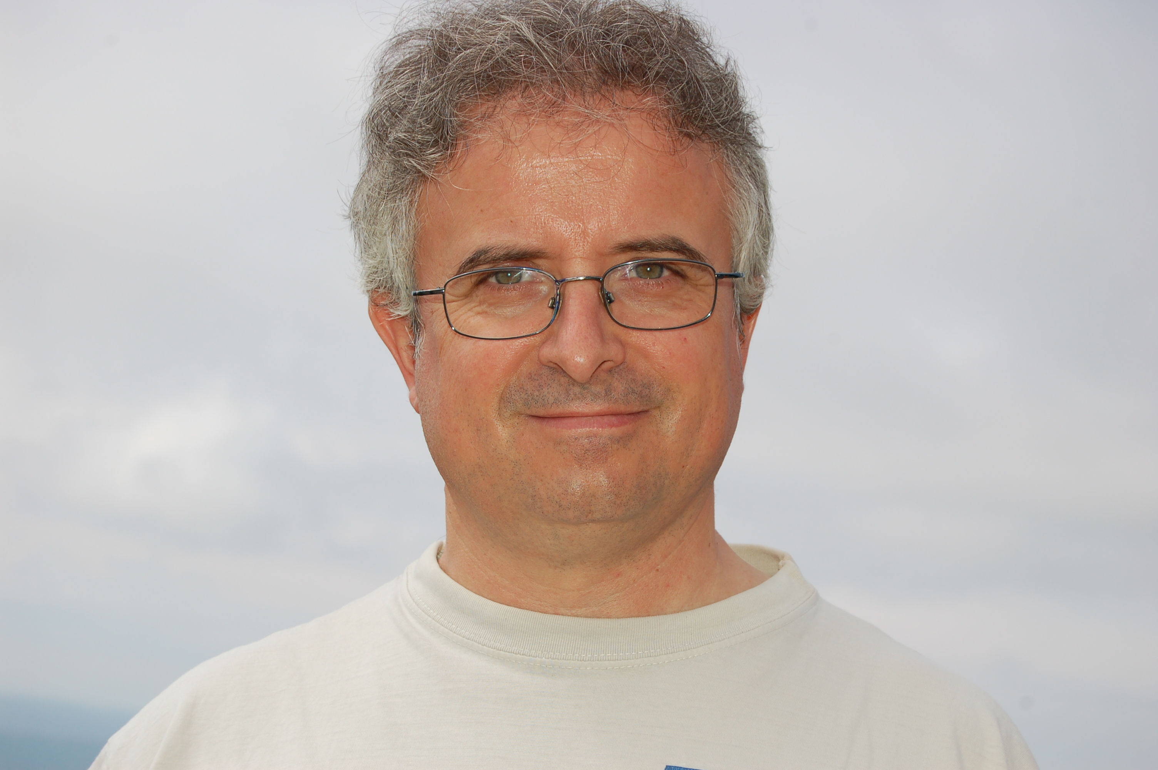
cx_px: 579
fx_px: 2651
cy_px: 385
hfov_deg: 24.6
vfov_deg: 16.5
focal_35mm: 82
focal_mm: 55
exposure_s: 1/500
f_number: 7.1
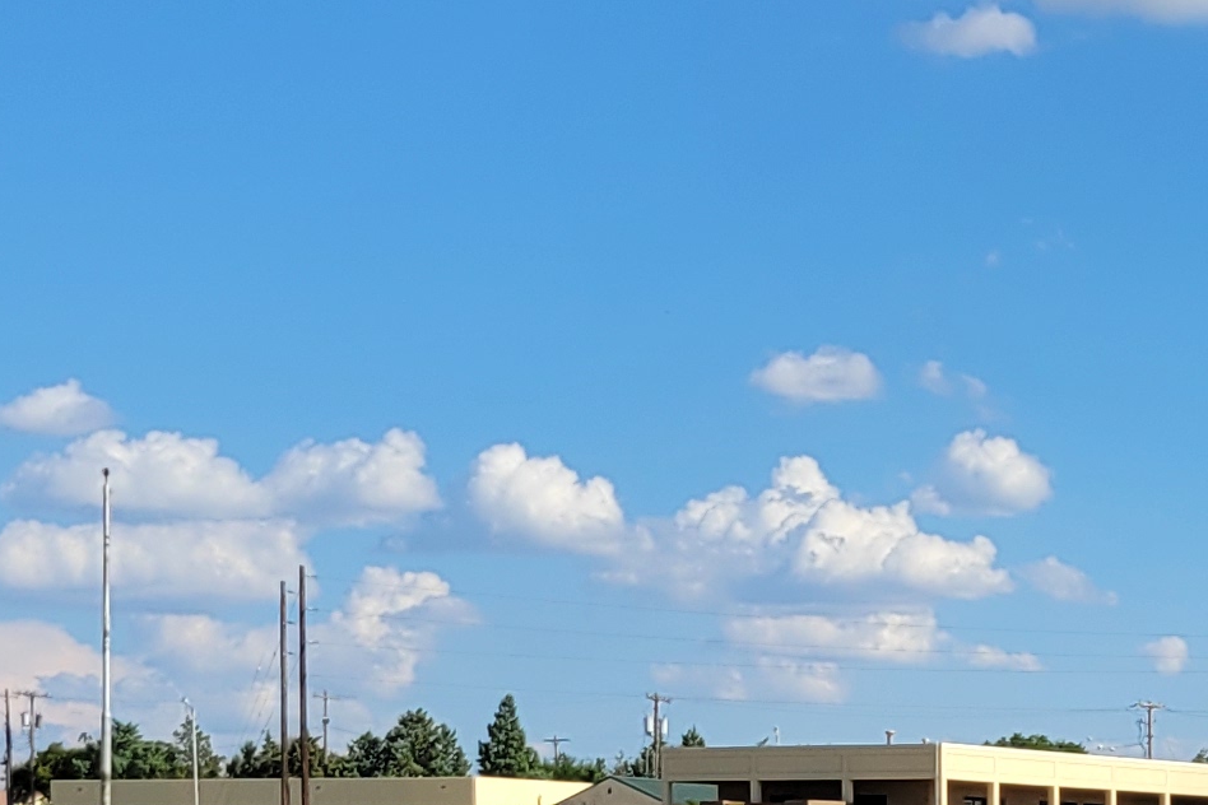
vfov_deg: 11.4
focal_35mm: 115
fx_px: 3859
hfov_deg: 17.1
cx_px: 1412
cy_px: 1232
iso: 40
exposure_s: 1/2679
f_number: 1.8
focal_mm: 5.4
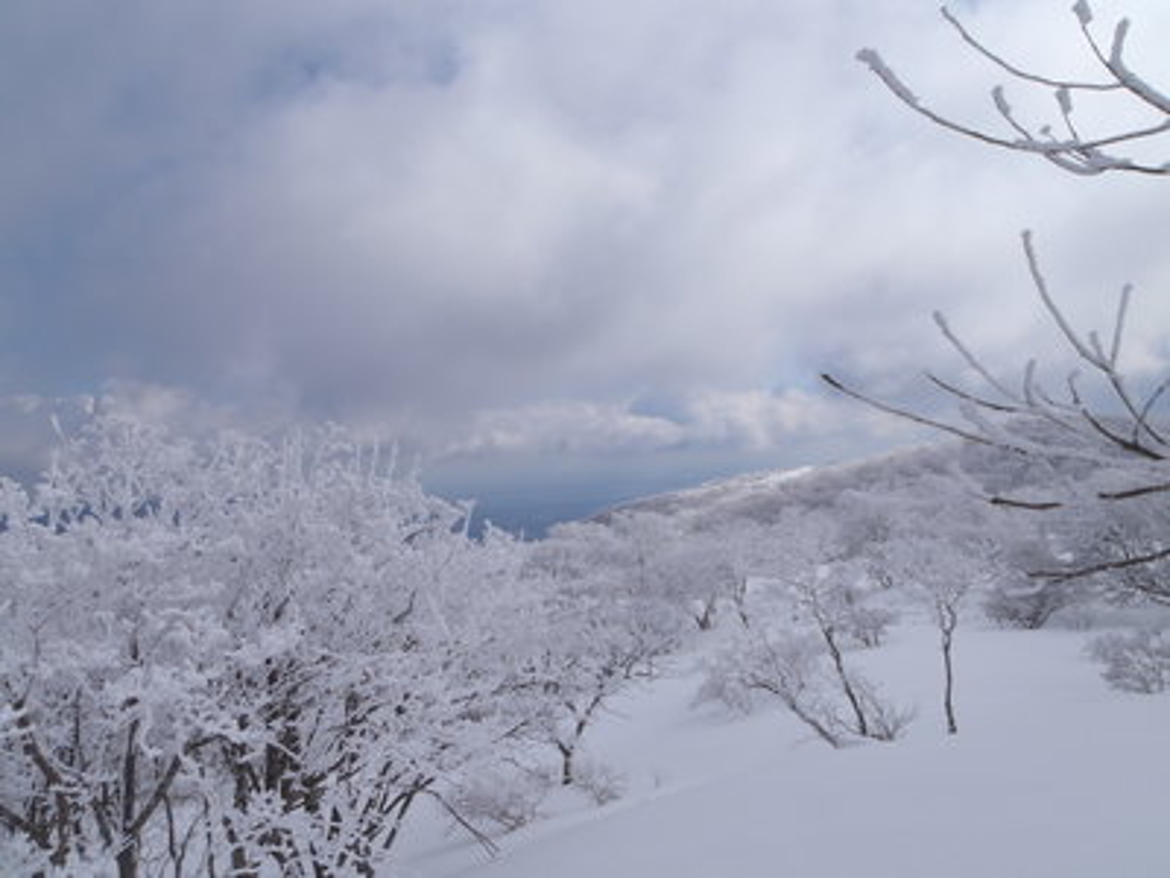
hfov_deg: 63.4
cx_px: 585
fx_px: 946
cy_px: 439
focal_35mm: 28
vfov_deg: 49.7
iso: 80
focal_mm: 5
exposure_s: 1/1250
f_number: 5.6
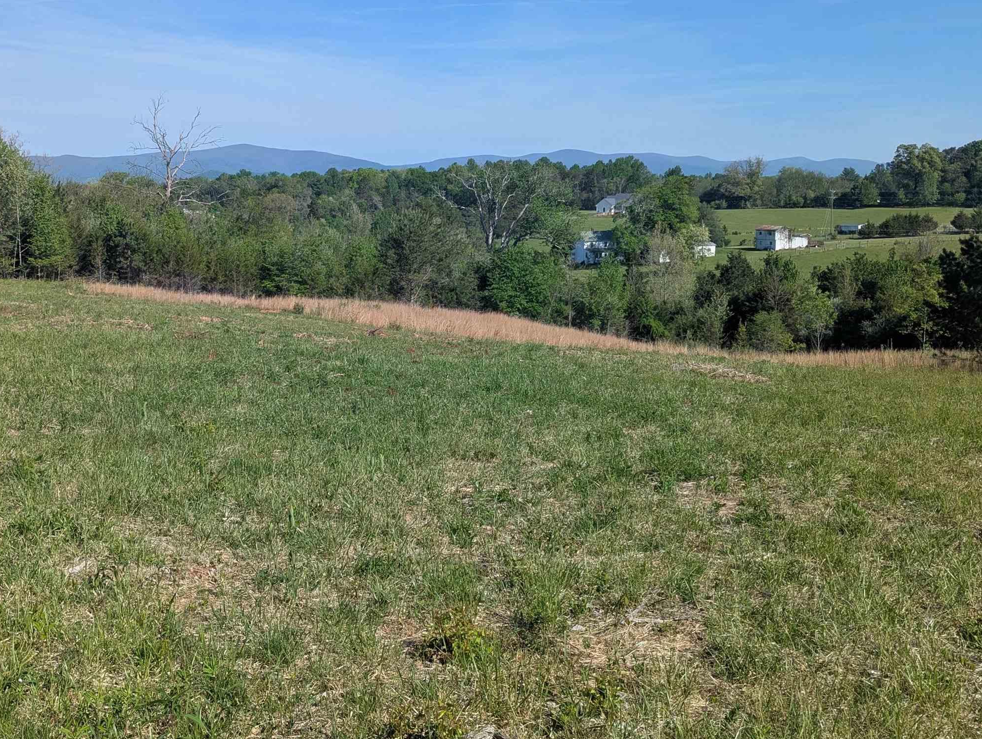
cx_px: 443
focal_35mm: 37
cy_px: 316
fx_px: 1051
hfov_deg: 50.0
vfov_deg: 38.7
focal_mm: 6.81
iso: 42
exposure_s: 1/1618
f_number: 1.85
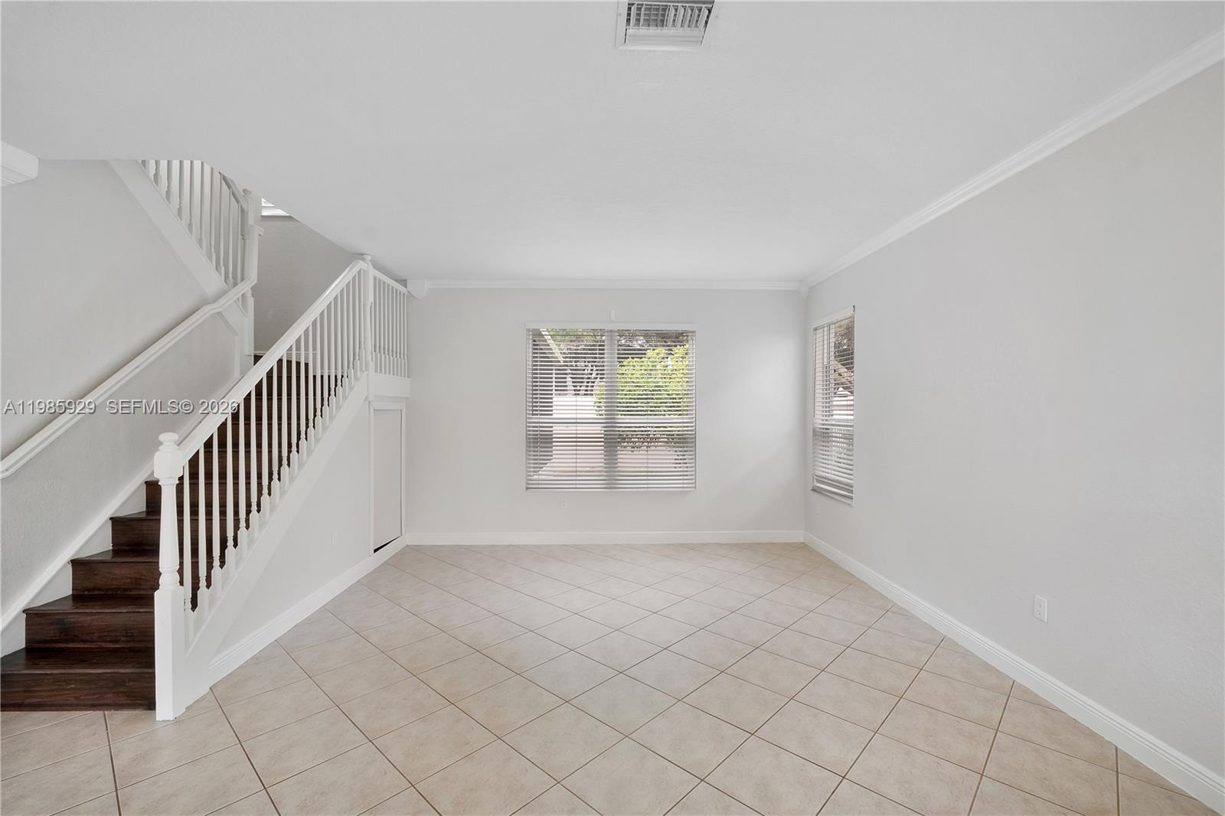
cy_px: 408
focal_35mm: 15
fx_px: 510
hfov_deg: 100.4
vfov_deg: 77.3
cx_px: 612
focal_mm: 10
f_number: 11
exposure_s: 1/3
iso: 160
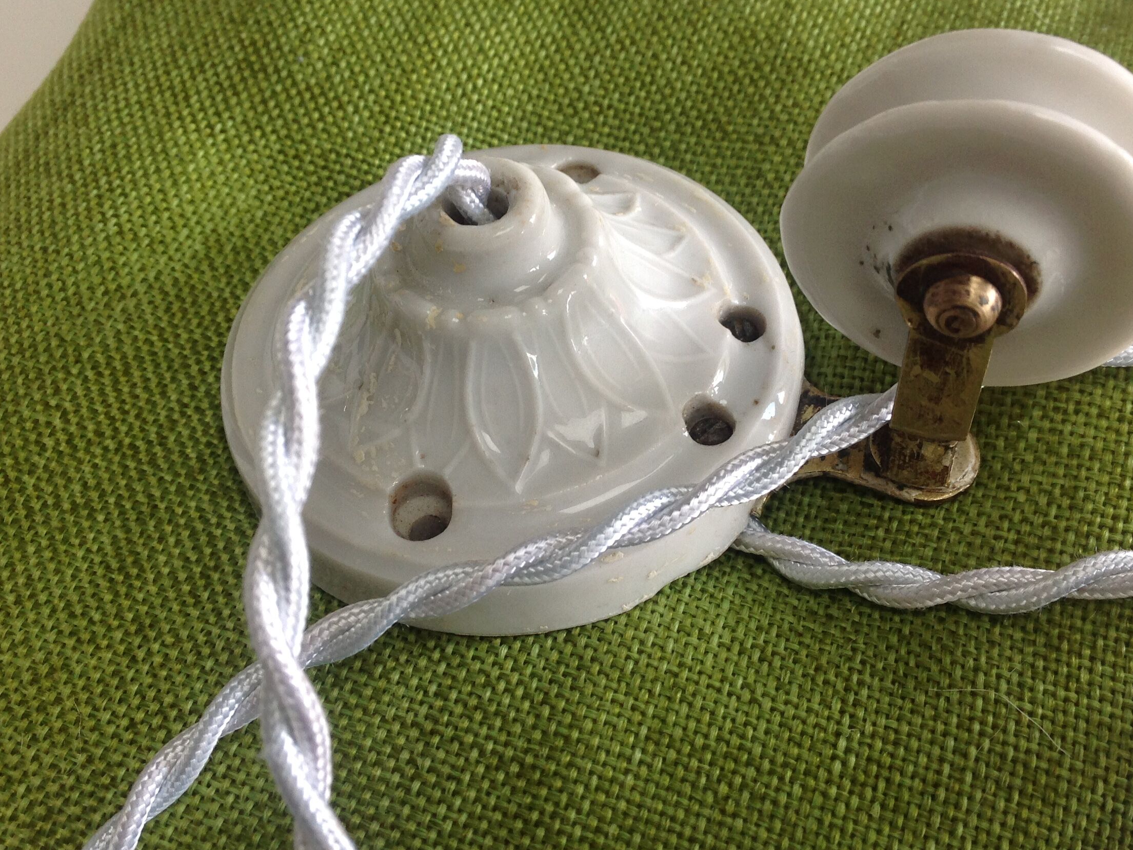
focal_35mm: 41
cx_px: 591
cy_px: 413
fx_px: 1342
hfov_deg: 45.8
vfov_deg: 35.1
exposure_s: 1/60
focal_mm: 4.28
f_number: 2.4
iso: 64
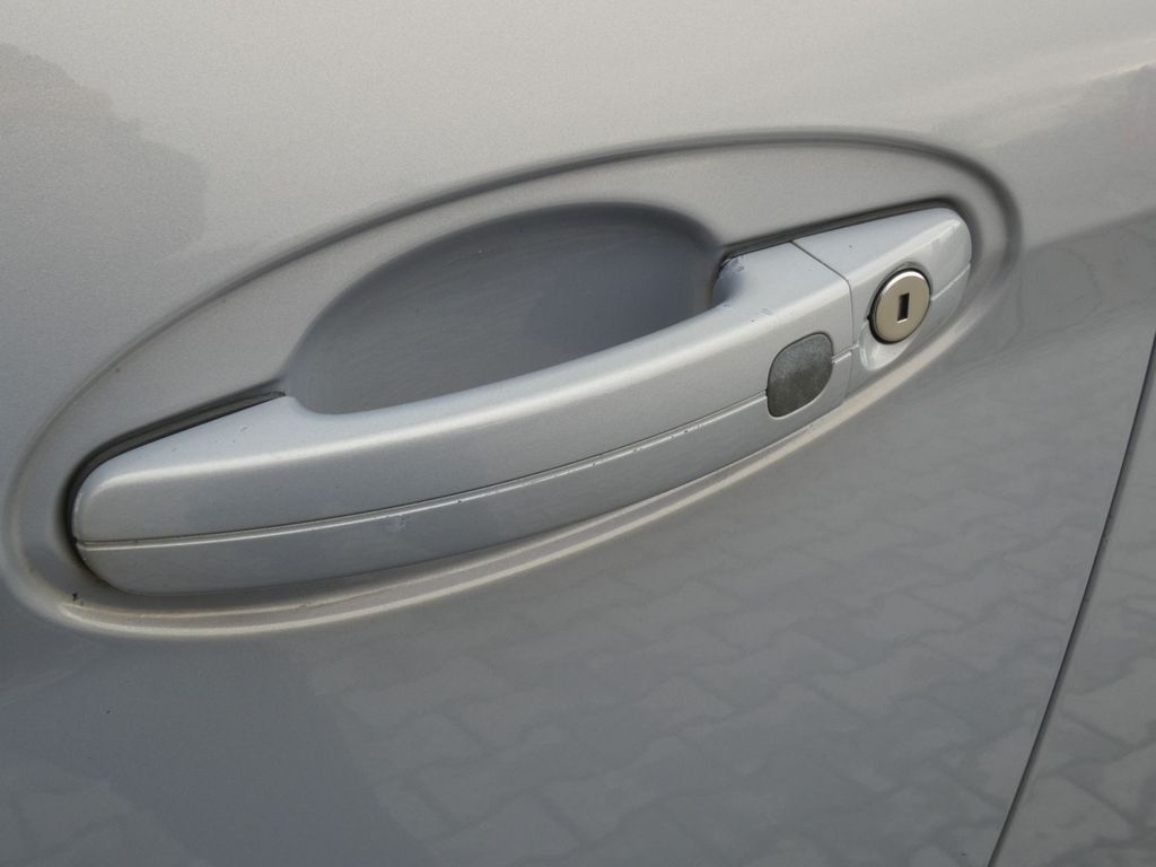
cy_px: 434
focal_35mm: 38
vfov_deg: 37.7
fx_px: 1269
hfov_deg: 49.0
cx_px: 578
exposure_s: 1/80
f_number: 5.6
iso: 100
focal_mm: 6.8
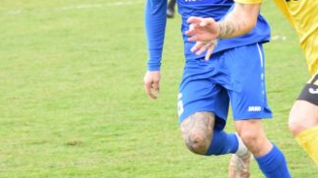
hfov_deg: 6.5
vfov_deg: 3.7
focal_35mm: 332
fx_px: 2798
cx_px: 153
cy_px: 62
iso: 1600
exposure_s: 1/640
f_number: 4.8
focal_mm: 110
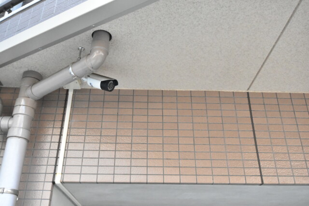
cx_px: 154
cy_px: 103
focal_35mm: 36
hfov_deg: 53.1
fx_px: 309
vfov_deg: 36.9
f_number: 8
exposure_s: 1/250
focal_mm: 24
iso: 6400
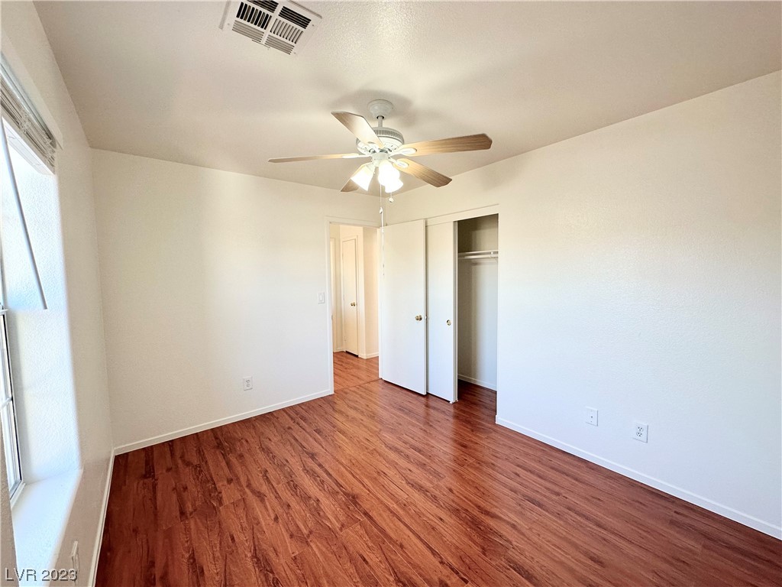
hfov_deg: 102.1
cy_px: 294
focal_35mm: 14
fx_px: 316
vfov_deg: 85.7
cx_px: 391
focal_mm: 2.22
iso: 125
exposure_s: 1/120
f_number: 2.2
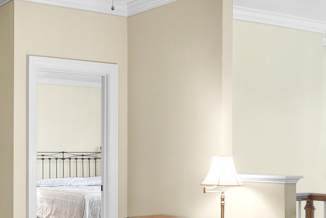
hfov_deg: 31.9
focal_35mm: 59
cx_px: 19
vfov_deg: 22.7
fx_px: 534
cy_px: 168
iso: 800
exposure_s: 1/1.67
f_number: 7.1
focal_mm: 16
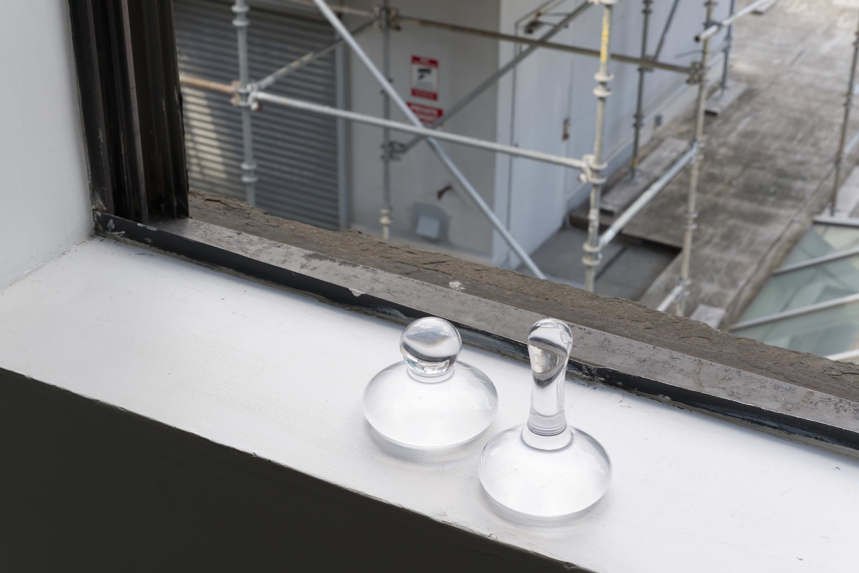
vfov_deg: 21.7
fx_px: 1491
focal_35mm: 62
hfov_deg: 32.1
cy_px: 286
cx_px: 430
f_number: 16
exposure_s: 1/10
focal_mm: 62.5
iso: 100
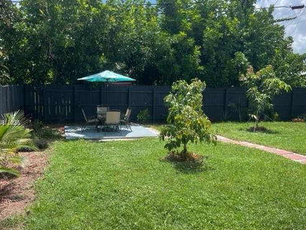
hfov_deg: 53.8
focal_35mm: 34
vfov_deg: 41.8
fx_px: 301
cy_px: 123
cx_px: 134
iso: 32
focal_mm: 4.2
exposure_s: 1/1916
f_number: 1.6
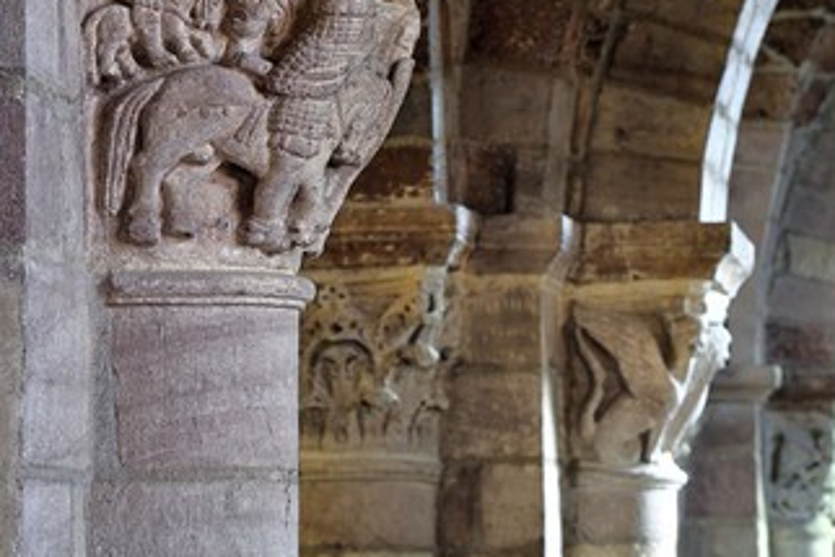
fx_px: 4386
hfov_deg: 10.9
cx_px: 495
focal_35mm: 189
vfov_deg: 7.3
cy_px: 202
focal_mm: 145
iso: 800
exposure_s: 1/25
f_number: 7.1
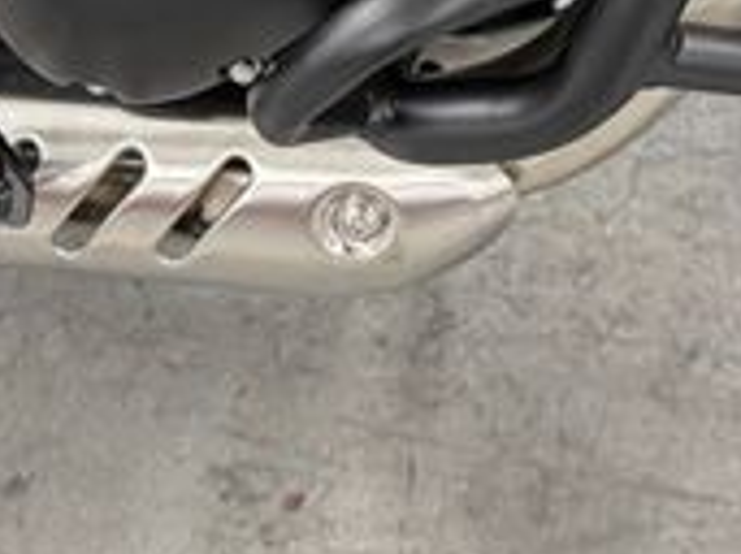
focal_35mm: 90
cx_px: 399
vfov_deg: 14.7
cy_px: -394
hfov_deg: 21.8
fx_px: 1925
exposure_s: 1/50
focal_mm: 6.76
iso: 320
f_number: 1.78
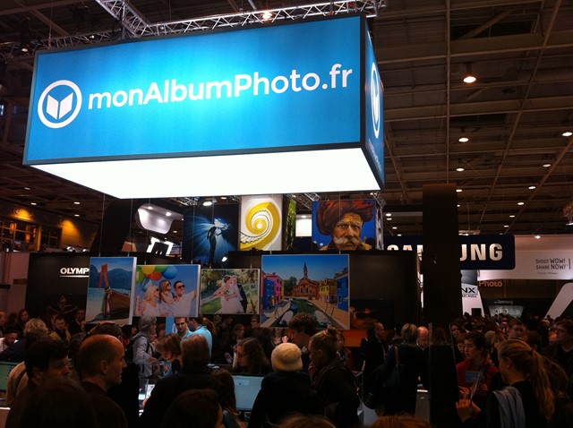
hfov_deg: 52.7
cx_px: 286
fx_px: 578
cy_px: 214
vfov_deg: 40.6
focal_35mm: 35
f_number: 2.8
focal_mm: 3.85
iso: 125
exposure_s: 1/120
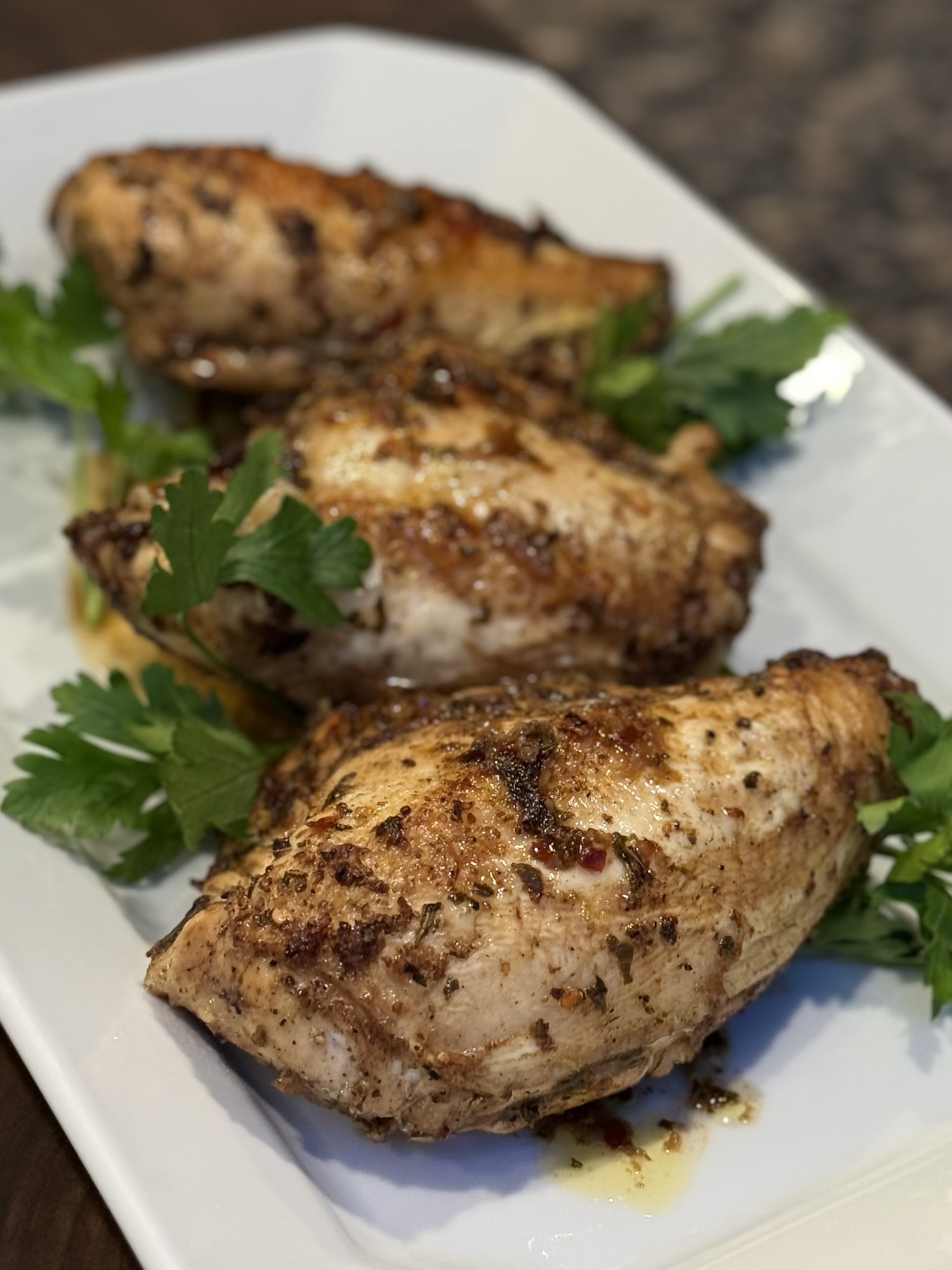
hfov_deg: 30.3
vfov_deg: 39.7
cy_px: 635
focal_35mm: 48
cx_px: 476
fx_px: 1760
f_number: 1.78
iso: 160
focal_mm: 6.76
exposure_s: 1/121
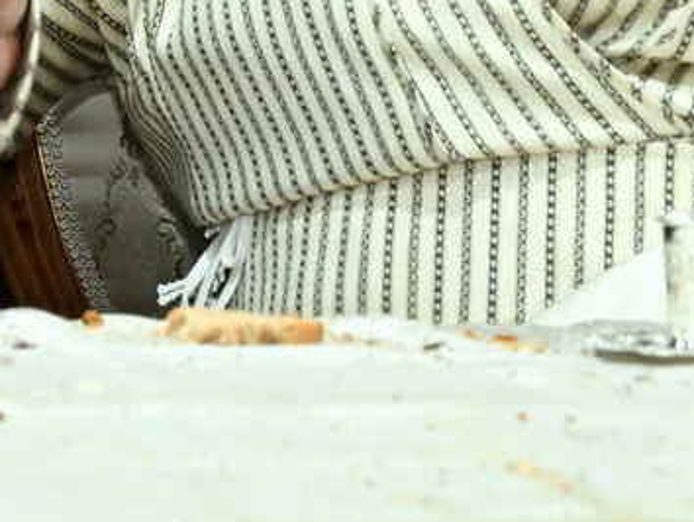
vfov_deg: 4.4
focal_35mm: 338
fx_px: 6781
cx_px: 39
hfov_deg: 5.8
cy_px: -313
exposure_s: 1/200
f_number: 5.6
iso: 4000
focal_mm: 89
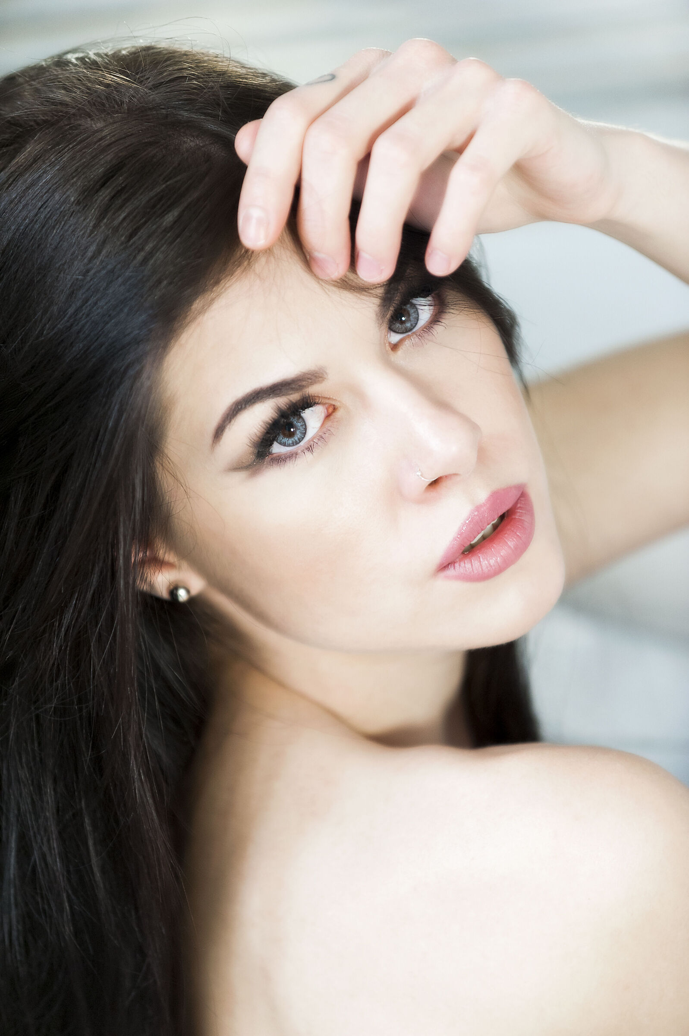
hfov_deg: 6.9
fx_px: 5749
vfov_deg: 10.3
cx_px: 344
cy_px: 518
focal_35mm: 200
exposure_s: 1/200
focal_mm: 200
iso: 2000
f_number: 4
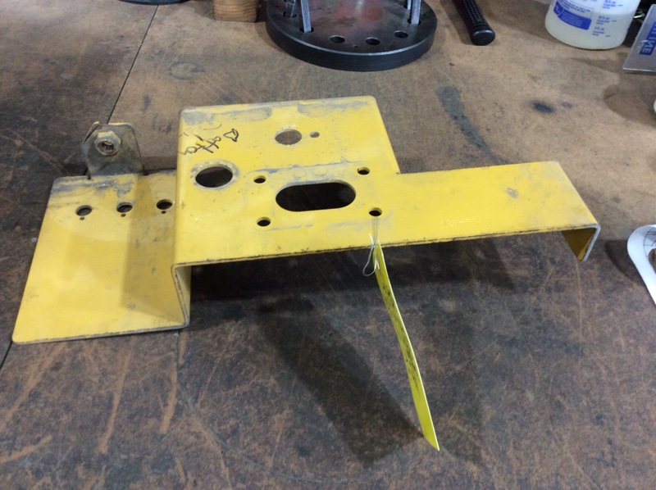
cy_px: 245
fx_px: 606
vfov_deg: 44.1
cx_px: 328
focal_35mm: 32
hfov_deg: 56.9
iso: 80
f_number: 2.4
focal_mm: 3.3
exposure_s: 1/24
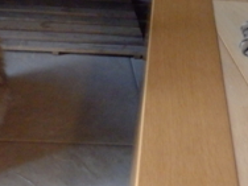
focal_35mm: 72
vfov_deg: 19.4
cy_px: -28
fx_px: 516
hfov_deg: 26.9
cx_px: 80
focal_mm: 5.5
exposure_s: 1/25
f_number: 3.3
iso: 1600
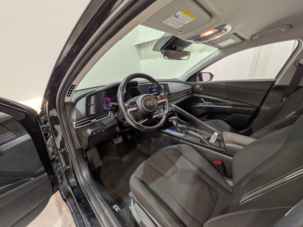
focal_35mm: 14
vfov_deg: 85.7
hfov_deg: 102.1
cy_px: 114
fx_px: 123
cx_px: 152
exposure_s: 1/33.3
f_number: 2.2
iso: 57
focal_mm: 1.83
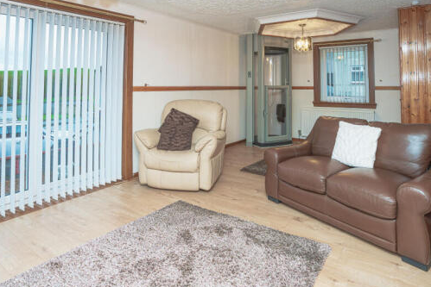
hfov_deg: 81.2
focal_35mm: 21
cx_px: 216
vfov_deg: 59.3
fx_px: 251
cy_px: 122
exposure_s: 1/60
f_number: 9
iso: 250
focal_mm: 16
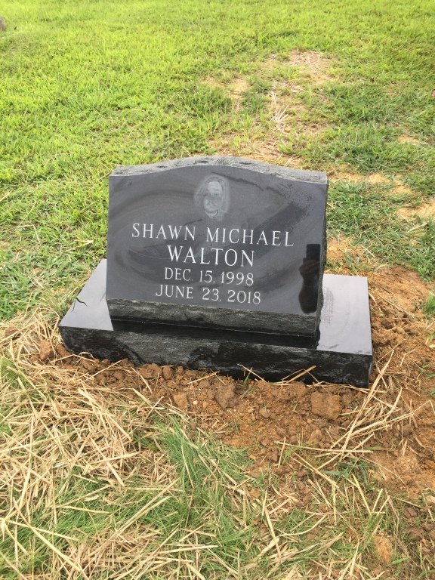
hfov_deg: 48.2
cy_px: 290
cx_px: 218
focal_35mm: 29
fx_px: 486
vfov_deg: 61.7
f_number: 2.2
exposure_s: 1/542
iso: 32
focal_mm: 4.15
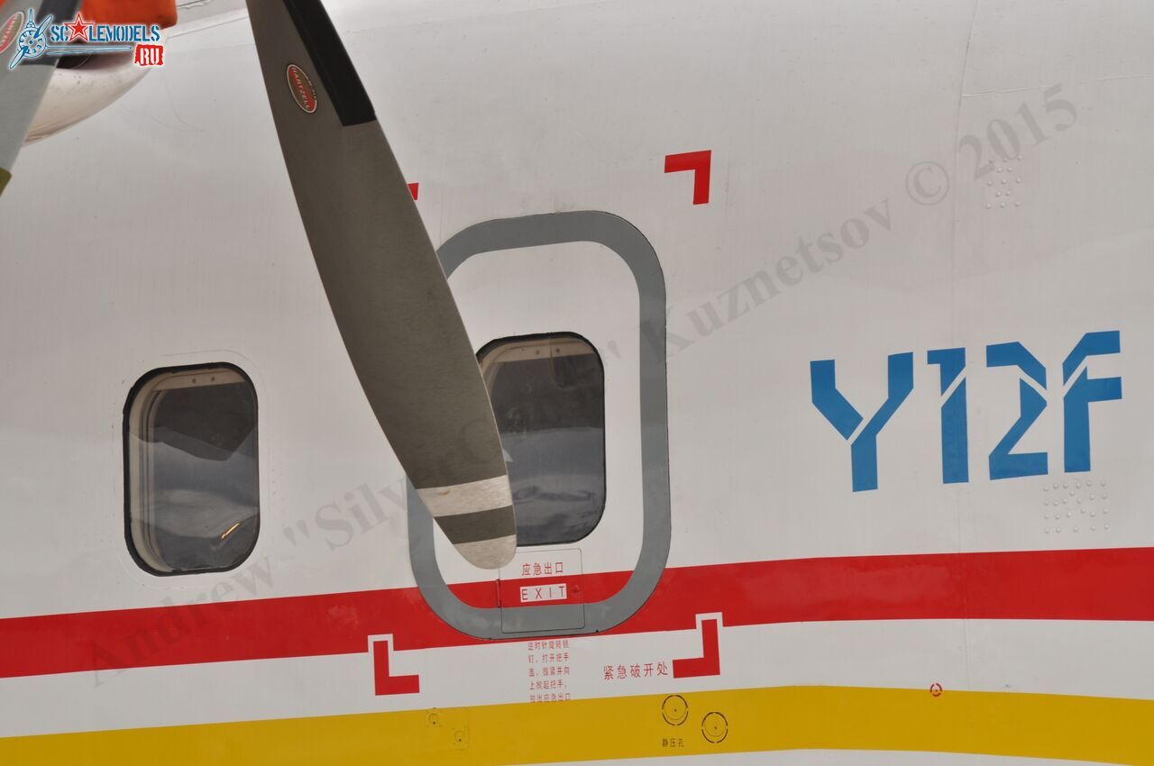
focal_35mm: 218
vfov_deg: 6.3
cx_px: 577
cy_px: 383
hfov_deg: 9.5
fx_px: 6963
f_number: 8
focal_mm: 145
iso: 200
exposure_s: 1/160
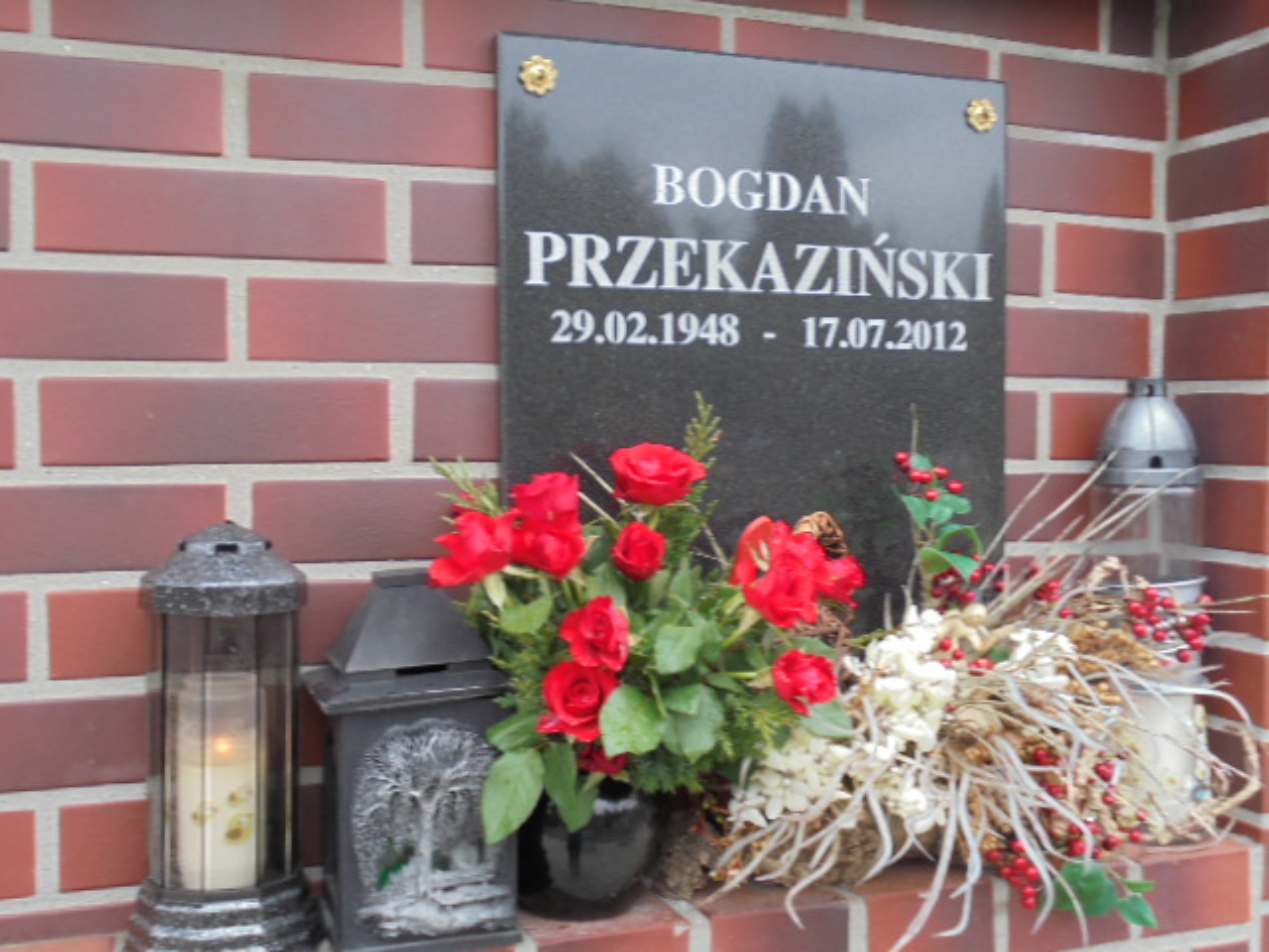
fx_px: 1393
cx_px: 634
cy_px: 476
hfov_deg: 49.0
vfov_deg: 37.7
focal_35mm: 38
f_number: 4.2
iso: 100
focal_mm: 6.9
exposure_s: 1/50
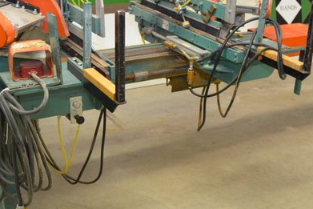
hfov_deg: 38.2
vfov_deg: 26.1
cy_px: 103
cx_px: 172
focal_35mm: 52
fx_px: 451
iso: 900
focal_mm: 19
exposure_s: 1/60
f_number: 4
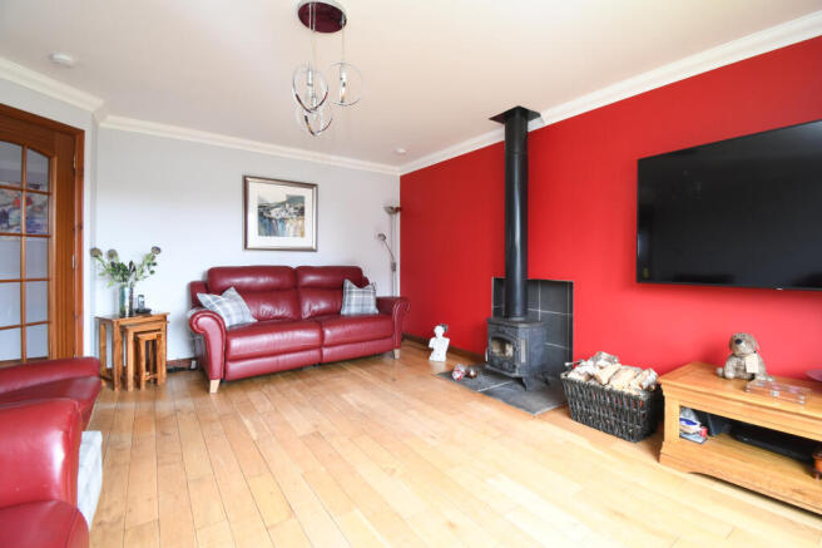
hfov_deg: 100.4
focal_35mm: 15
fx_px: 342
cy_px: 274
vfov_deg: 77.3
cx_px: 411
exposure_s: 1/5
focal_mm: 10
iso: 400
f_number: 10
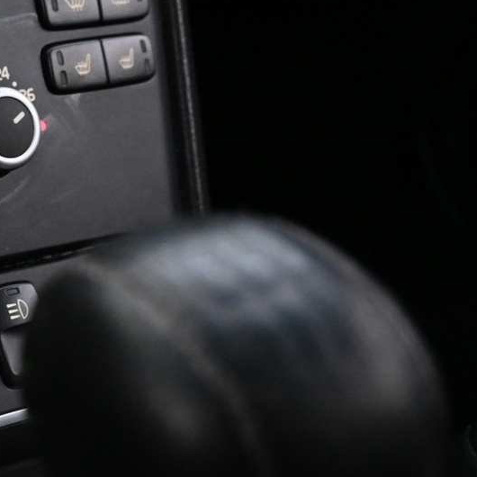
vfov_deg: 22.2
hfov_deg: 19.6
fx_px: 1216
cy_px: 222
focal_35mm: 78
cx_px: -213
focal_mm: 20
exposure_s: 1/30
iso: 3600
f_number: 3.8
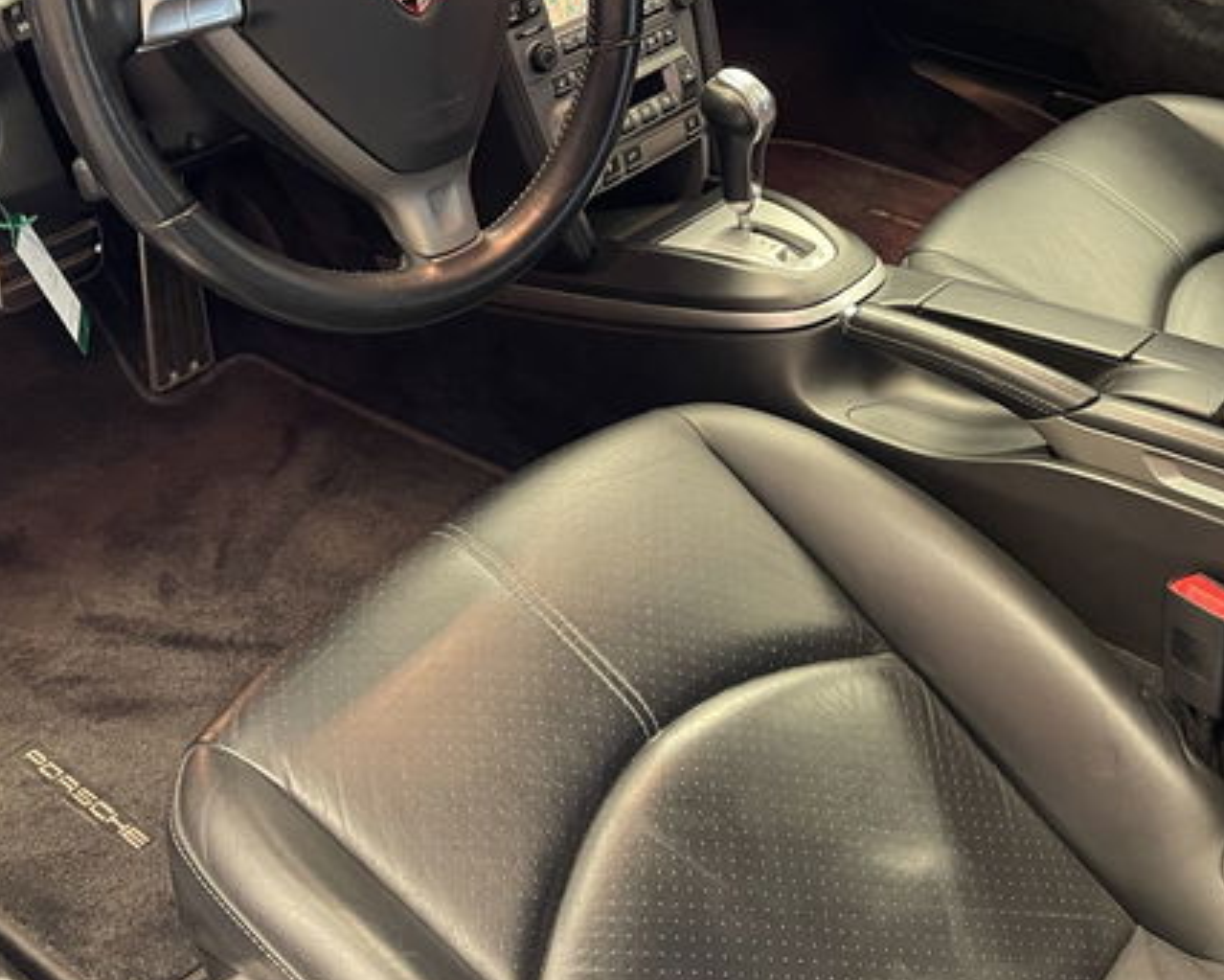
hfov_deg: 41.8
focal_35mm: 44
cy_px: 259
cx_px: 724
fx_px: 1594
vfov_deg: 33.6
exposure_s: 1/33
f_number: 1.6
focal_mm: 5.1
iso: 500
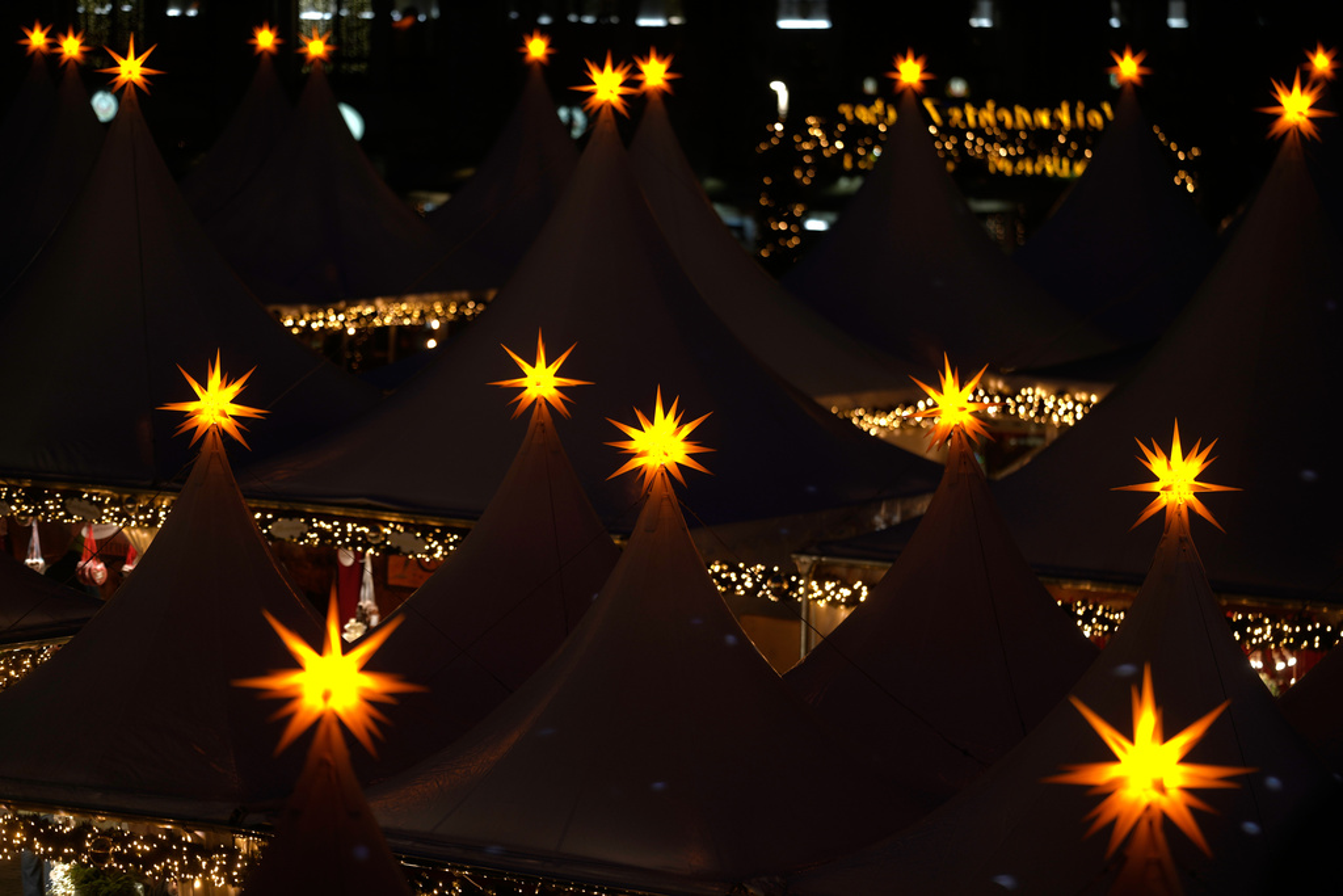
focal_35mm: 135
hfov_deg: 15.2
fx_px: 5037
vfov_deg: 10.2
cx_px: 672
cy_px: 448
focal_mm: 135
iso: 100
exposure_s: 1/125
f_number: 1.8
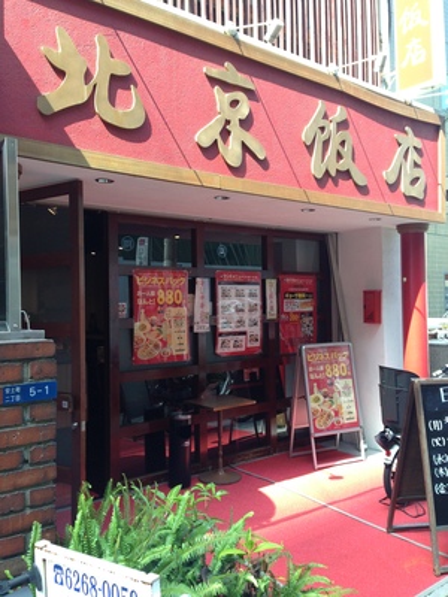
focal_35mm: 33
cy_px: 298
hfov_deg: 42.9
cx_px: 224
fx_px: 569
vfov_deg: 55.4
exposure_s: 1/120
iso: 64
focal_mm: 4.12
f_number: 2.4
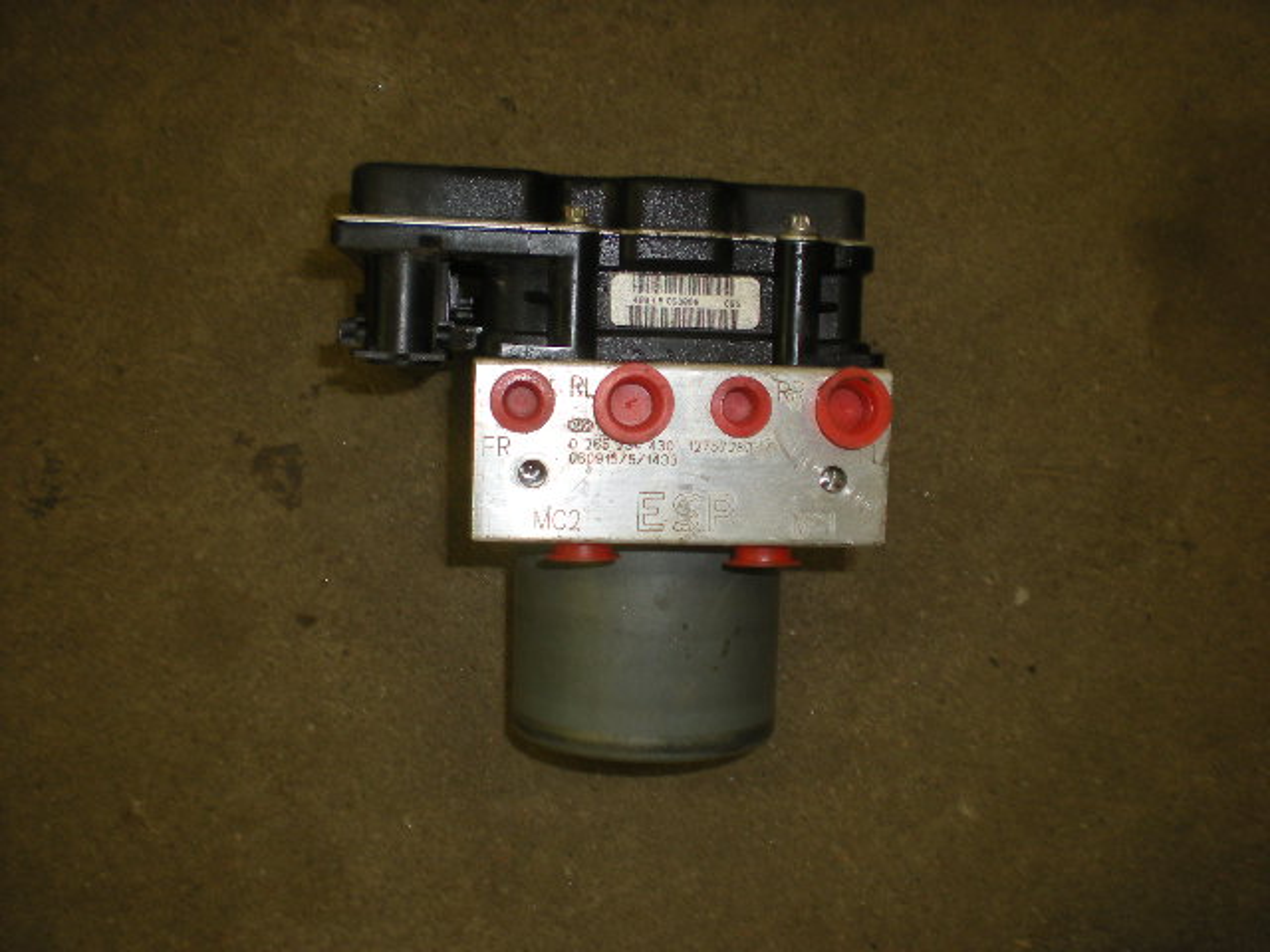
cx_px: 635
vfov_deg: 37.7
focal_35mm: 38
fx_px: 1394
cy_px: 476
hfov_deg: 49.0
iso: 64
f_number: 3.1
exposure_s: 1/30
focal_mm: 6.3
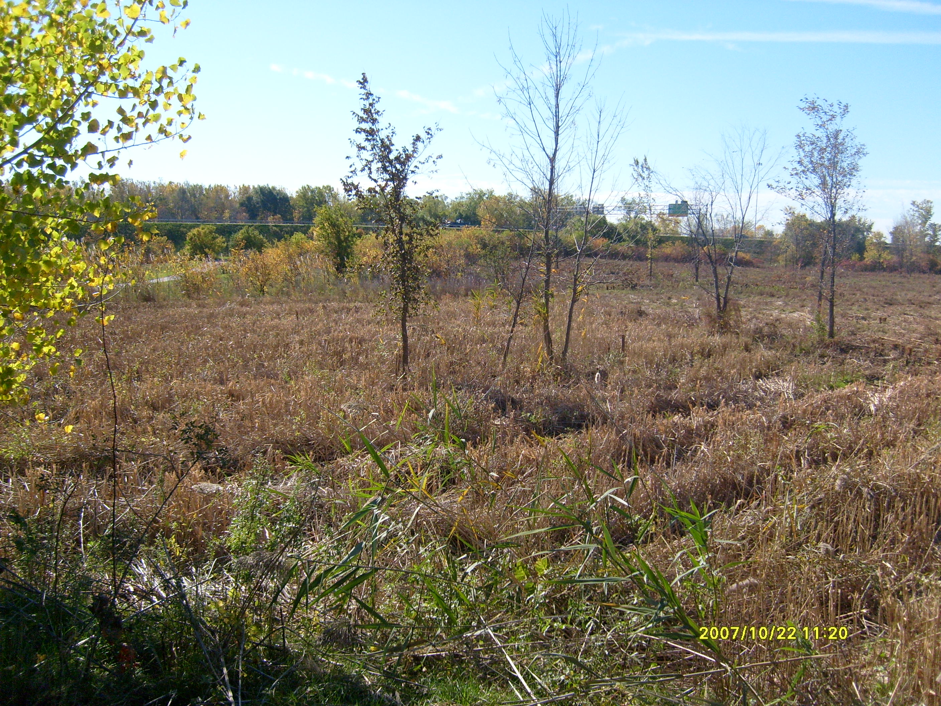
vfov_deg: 40.7
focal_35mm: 35
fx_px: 951
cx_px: 470
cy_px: 353
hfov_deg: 52.6
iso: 80
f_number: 7.1
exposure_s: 1/250
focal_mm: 5.8
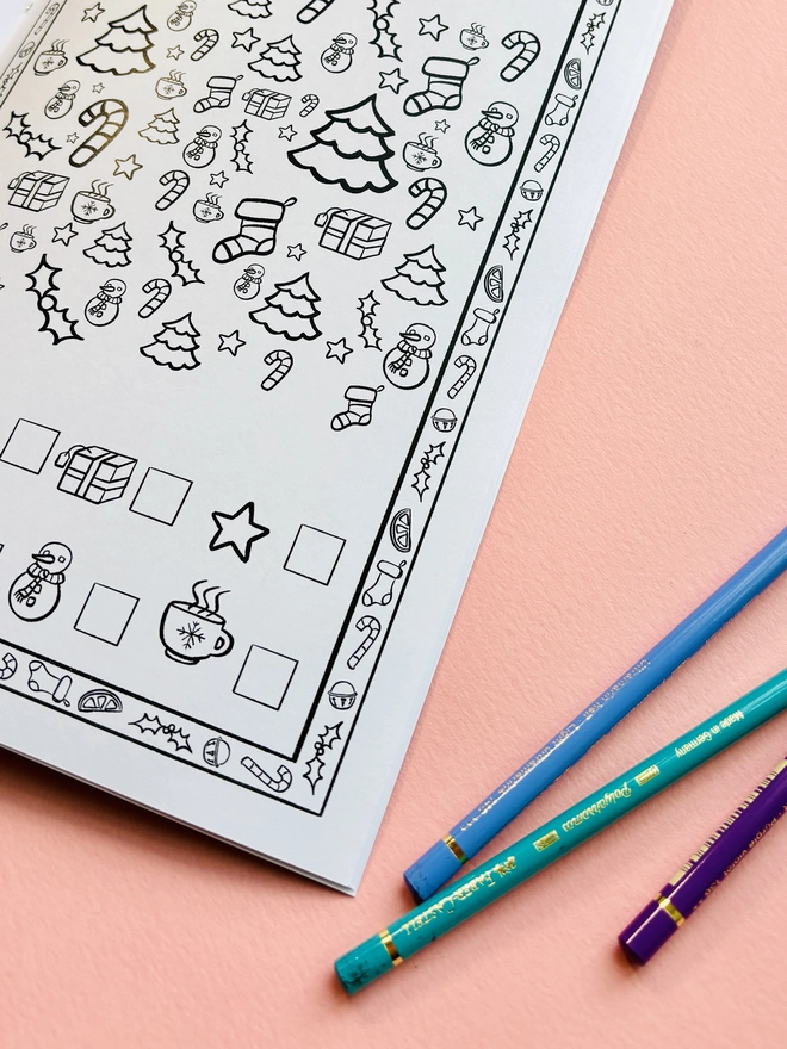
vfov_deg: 67.3
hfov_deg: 53.1
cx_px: 394
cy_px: 524
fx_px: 788
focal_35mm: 26
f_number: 1.6
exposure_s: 1/263
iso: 40
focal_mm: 5.96
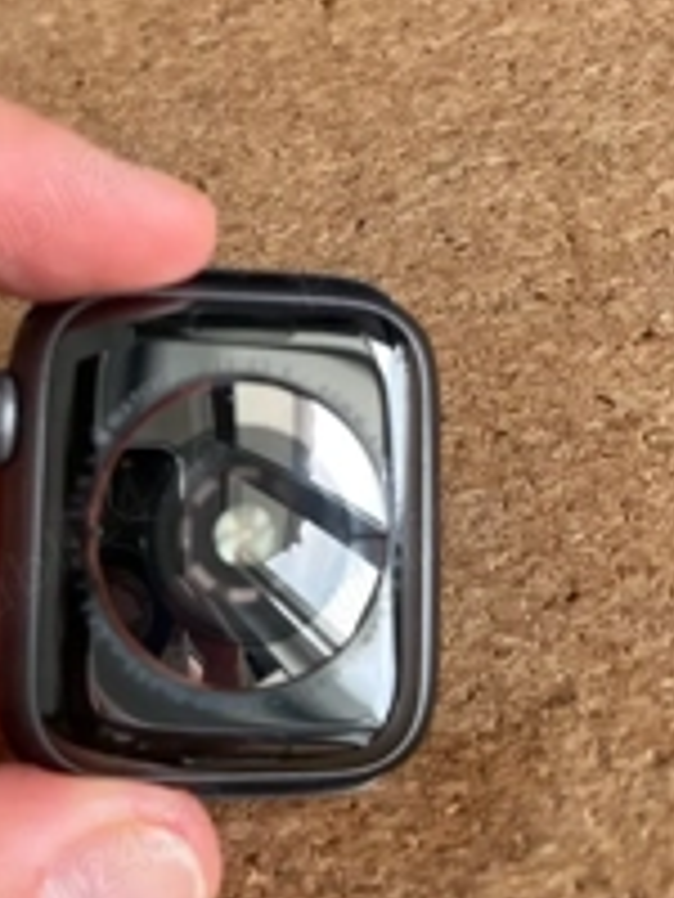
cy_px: 242
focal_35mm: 52
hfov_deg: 27.7
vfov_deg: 36.1
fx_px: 1350
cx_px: 171
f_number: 1.6
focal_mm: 5.1
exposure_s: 1/122
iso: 80
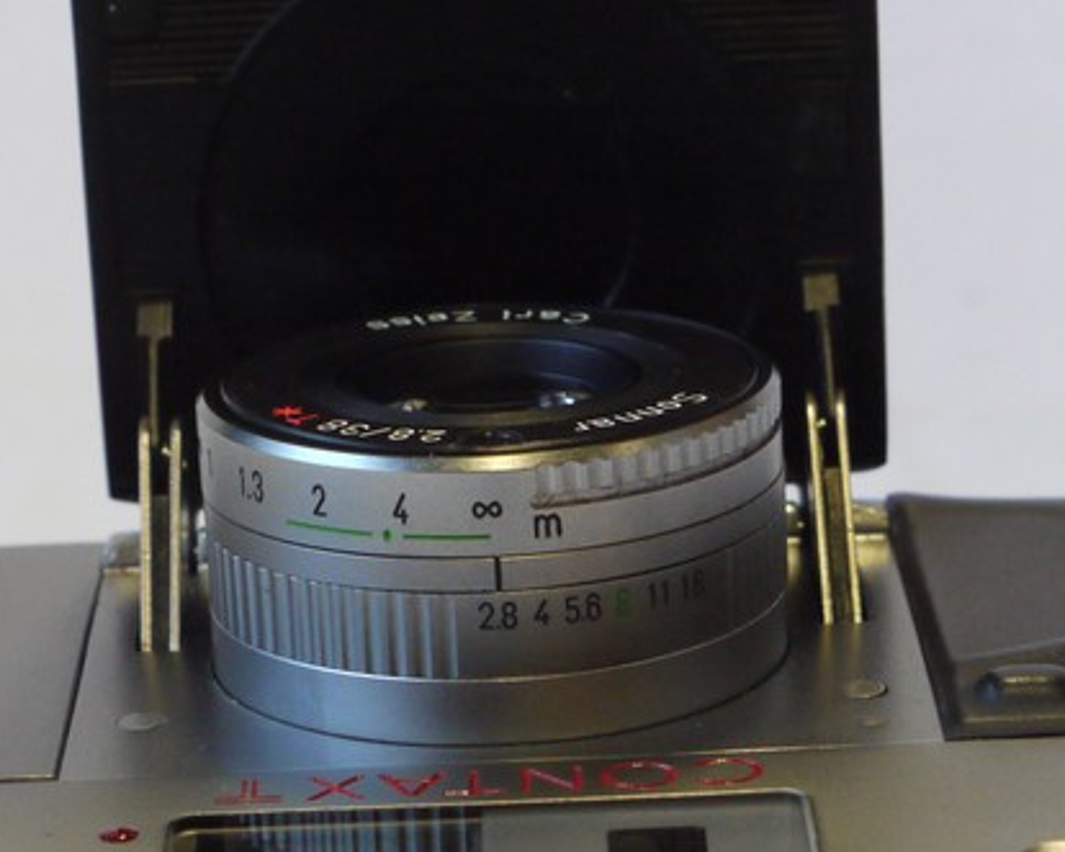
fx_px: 5168
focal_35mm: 164
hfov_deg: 11.8
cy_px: 450
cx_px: 499
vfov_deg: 9.4
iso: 800
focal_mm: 29
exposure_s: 1/80
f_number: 7.1
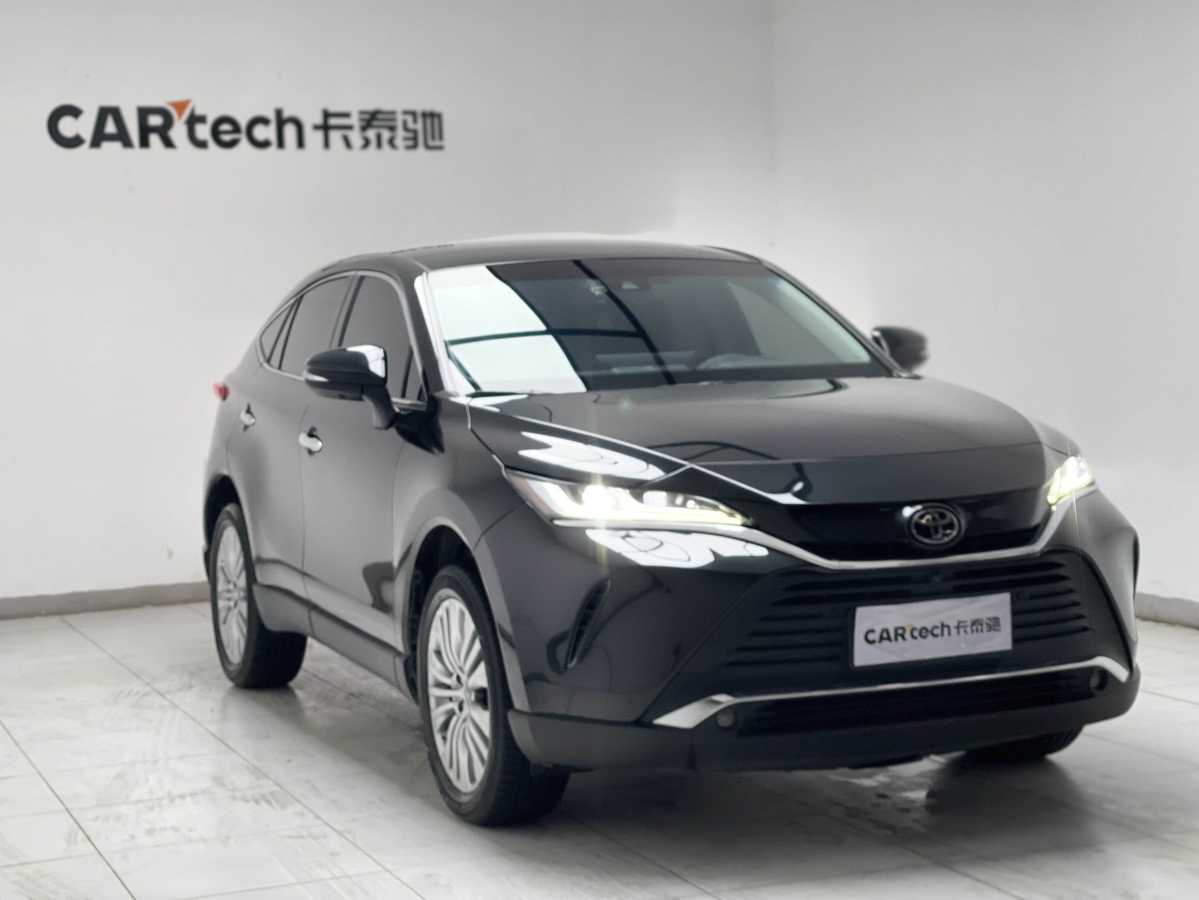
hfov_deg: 30.3
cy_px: 450
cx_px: 600
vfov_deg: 22.9
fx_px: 2217
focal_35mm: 64
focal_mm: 7.5
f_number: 2.2
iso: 100
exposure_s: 1/100
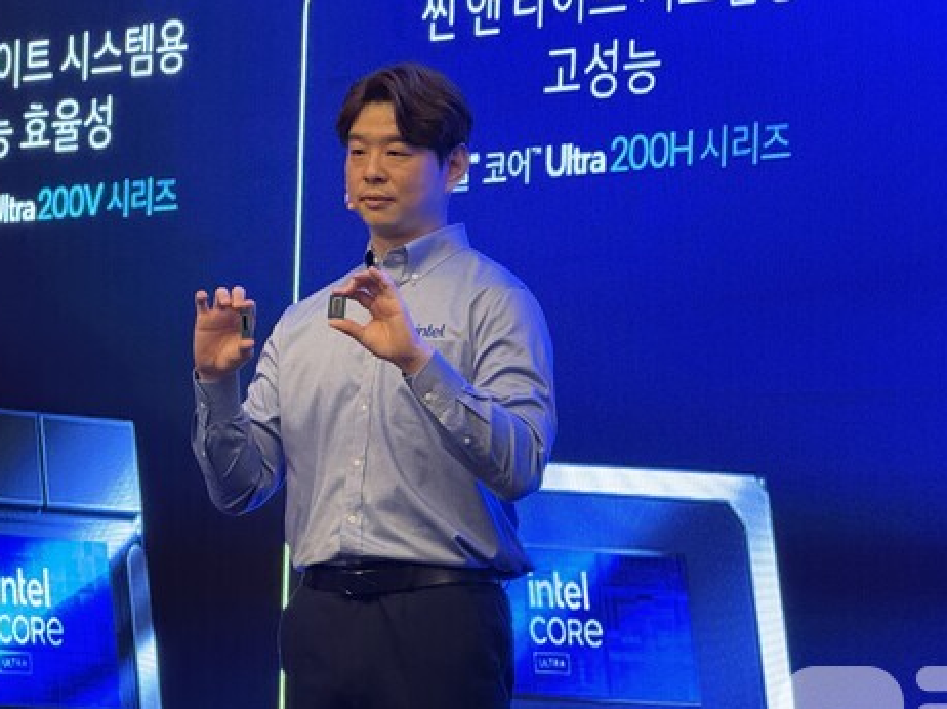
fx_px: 4266
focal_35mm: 156
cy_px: 424
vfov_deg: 9.5
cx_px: 387
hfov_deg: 12.7
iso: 640
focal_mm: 15.66
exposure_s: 1/40
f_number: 2.8
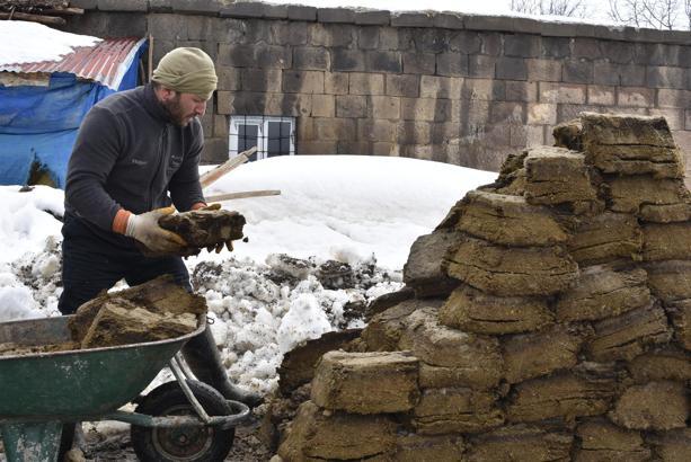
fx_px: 778
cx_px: 346
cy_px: 231
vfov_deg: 33.1
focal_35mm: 40
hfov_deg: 47.9
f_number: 11
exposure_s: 1/500
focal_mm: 27
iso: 400
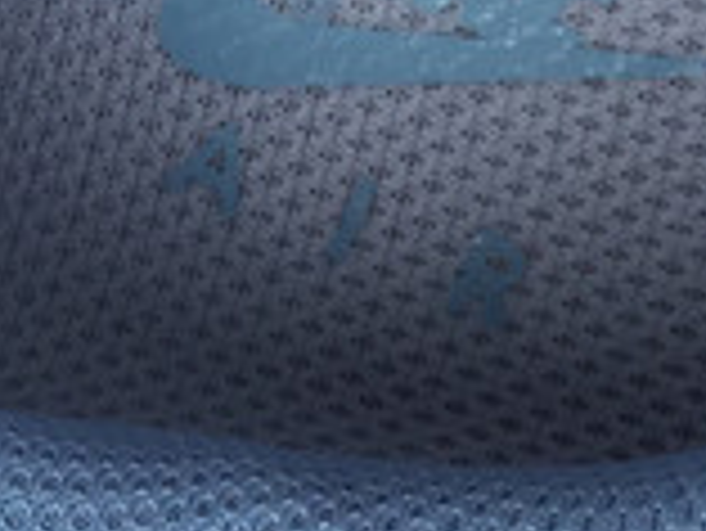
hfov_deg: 11.1
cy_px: 20
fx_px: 3633
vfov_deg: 8.3
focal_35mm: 178
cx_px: 171
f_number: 2.4
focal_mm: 3.3
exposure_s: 1/181
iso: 25
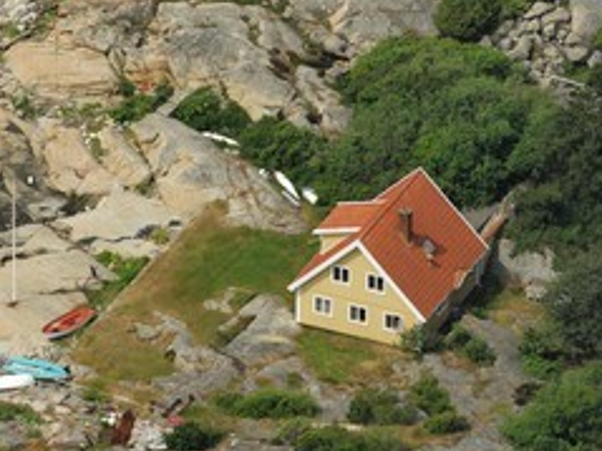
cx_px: 125
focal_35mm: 445
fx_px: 7732
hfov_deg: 4.5
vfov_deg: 3.3
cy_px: 139
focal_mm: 175
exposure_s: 1/4000
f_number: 3.5
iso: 160
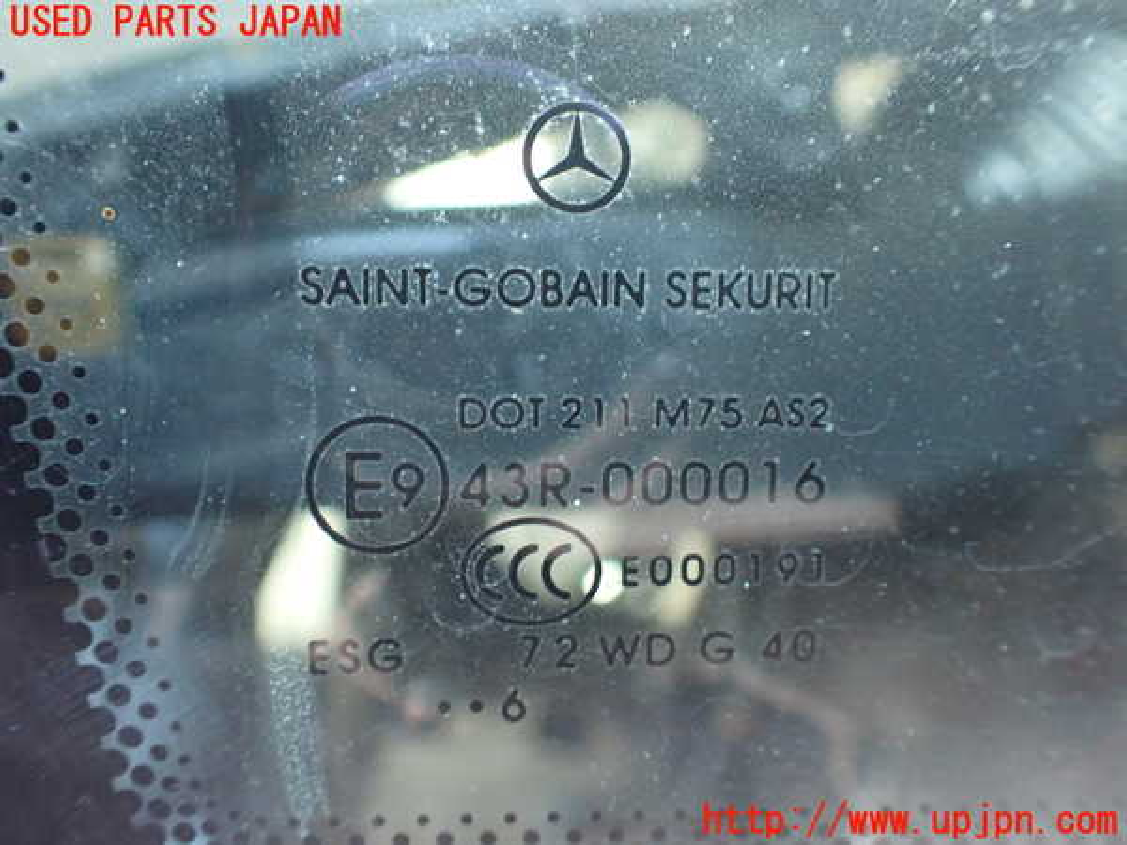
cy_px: 422
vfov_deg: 46.8
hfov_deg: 60.0
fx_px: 977
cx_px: 564
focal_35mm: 30
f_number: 2.3
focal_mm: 5.4
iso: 640
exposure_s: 1/125
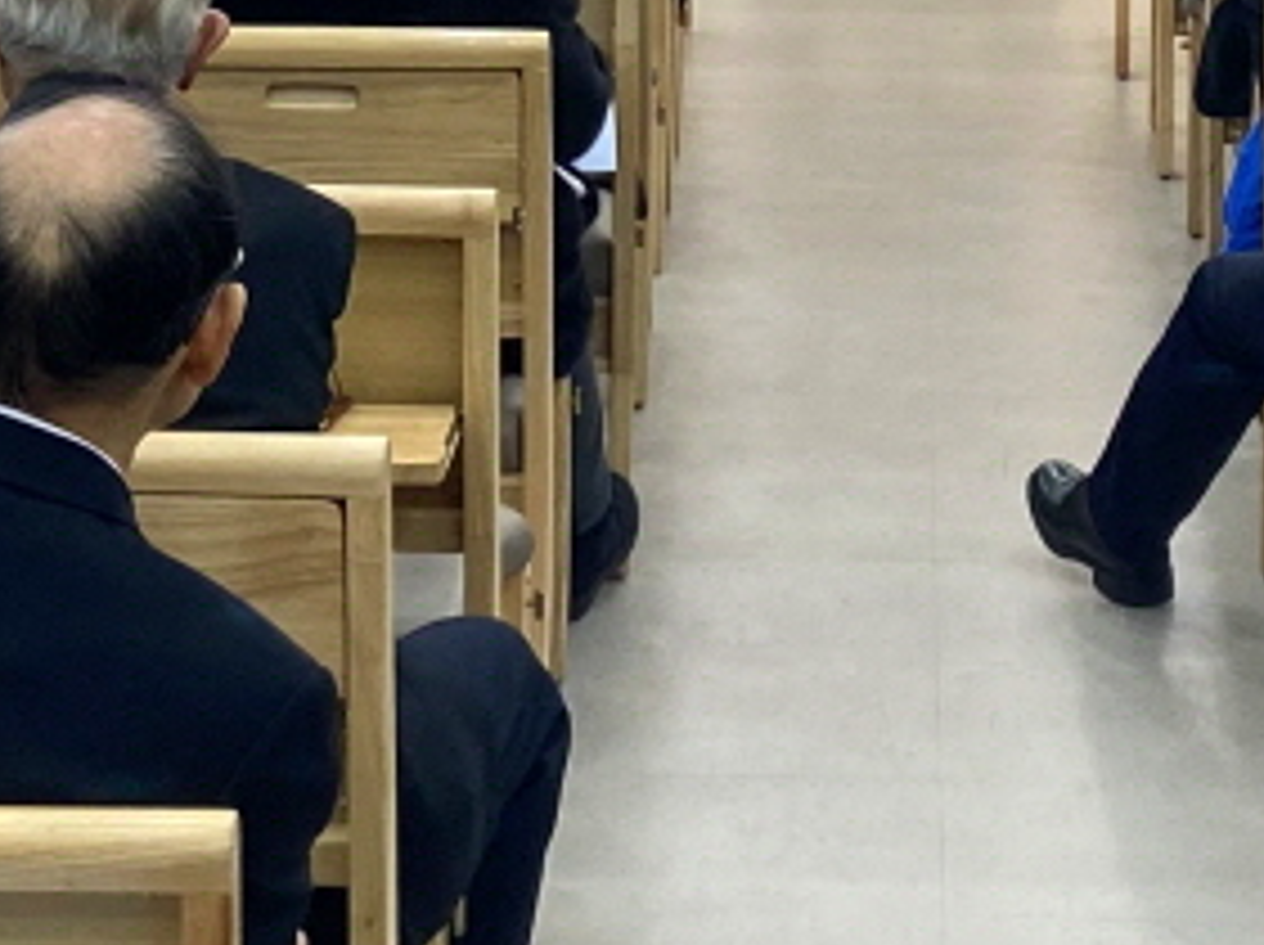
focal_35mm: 142
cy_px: -520
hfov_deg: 13.9
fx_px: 5178
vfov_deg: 10.1
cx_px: 837
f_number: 1.8
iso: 100
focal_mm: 4.25
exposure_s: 1/120
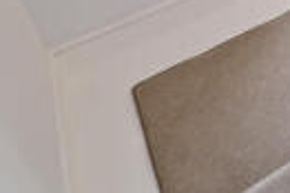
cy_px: -156
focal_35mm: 60
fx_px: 481
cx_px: 456
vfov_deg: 18.0
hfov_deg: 24.4
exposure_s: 1/40
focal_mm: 11
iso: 400
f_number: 7.1
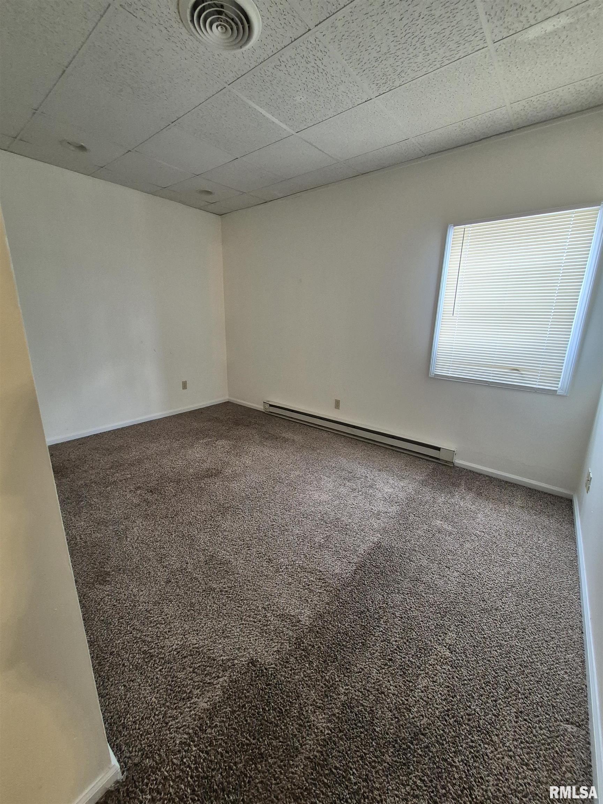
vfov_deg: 106.2
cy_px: 402
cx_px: 302
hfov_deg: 89.9
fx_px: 302
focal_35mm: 13
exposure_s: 1/60
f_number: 2.2
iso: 400
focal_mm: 1.74
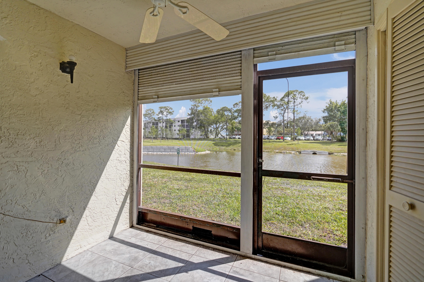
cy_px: 141
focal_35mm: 16
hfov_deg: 96.8
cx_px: 212
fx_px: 188
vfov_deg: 73.7
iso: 800
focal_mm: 16
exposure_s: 1/8000
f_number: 2.8
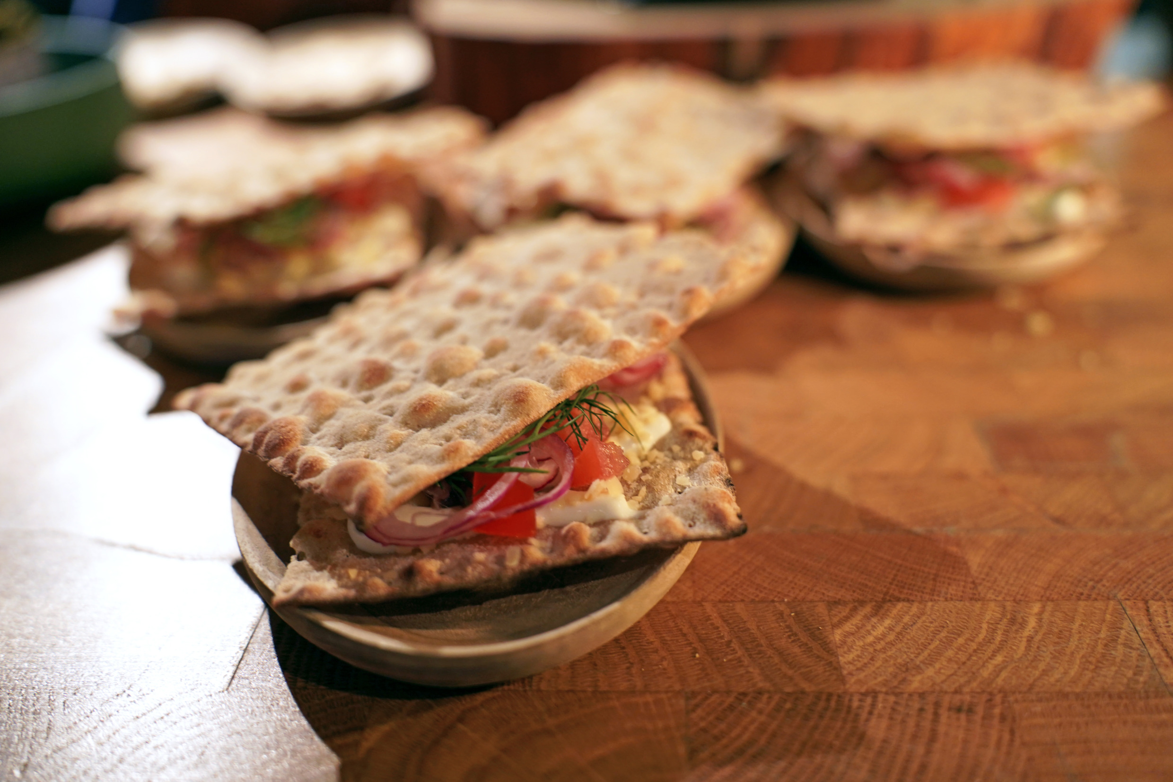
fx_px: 1043
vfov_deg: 41.1
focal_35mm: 32
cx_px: 586
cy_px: 391
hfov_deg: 58.7
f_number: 2.8
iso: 1600
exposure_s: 1/60
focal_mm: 32
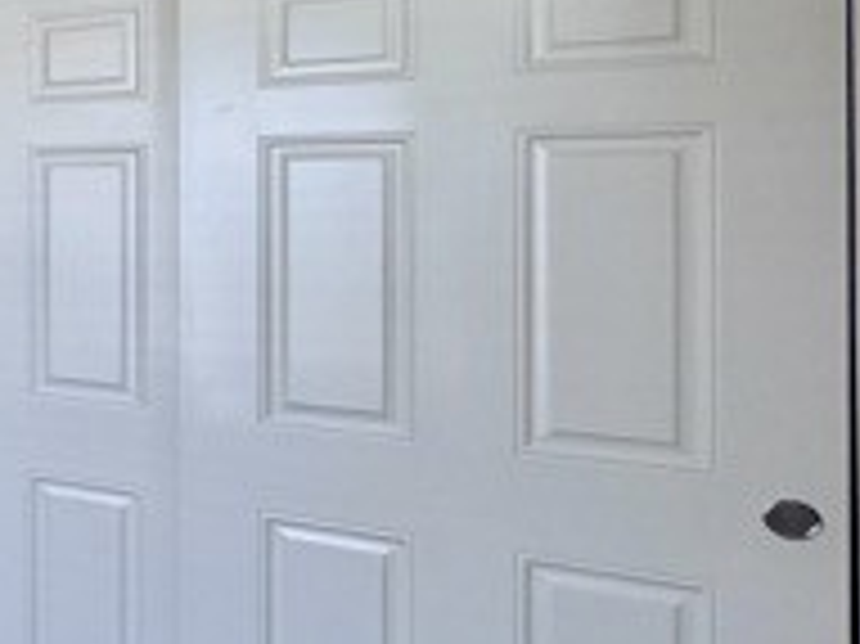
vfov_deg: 30.5
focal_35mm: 47
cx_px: -558
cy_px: 194
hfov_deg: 25.0
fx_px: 1167
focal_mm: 2.22
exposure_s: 1/99
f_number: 2.2
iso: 50
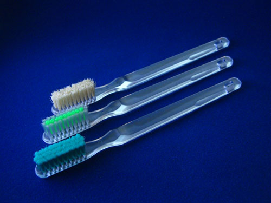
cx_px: 136
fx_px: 297
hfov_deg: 49.0
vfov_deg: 37.7
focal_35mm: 38
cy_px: 102
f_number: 2.8
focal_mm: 7.9
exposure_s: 1/8
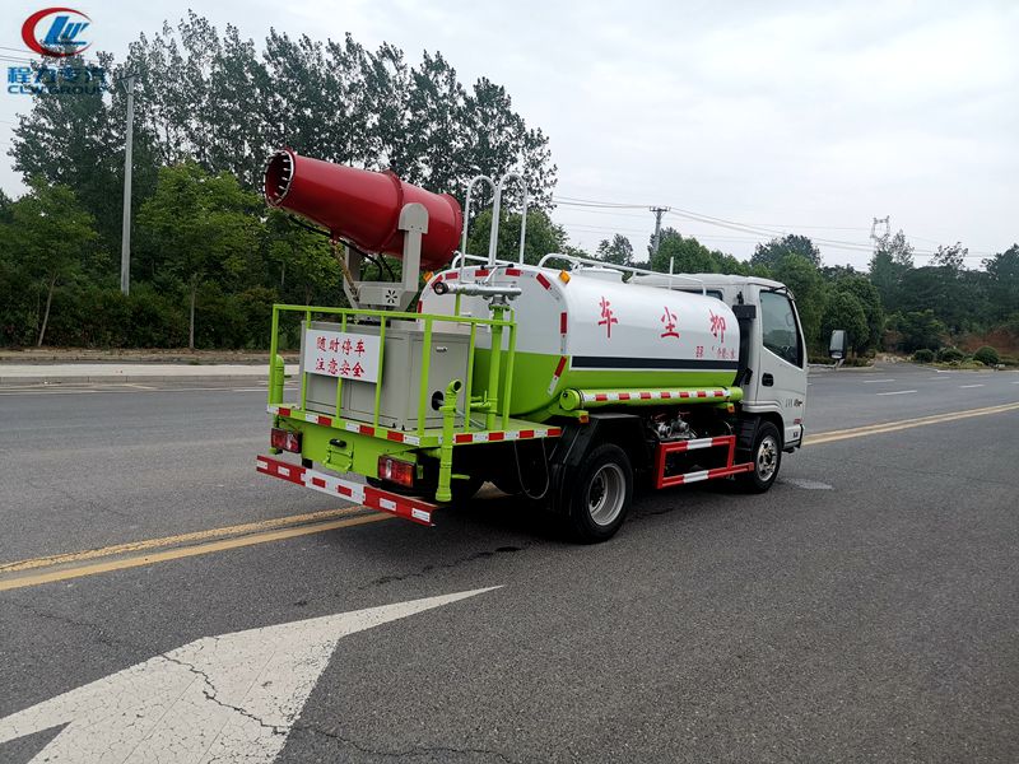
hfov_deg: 65.3
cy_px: 382
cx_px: 510
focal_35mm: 27
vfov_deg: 51.4
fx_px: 795
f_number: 1.8
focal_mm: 4.75
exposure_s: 1/1115
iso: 50
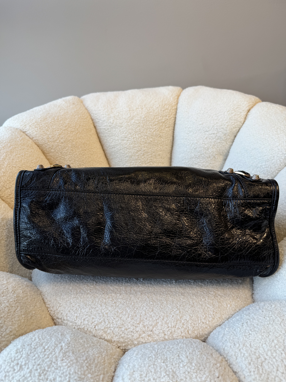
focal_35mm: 24
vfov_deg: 71.6
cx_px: 143
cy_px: 191
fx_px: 264
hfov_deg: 56.8
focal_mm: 6.76
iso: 80
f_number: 1.78
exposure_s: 1/302
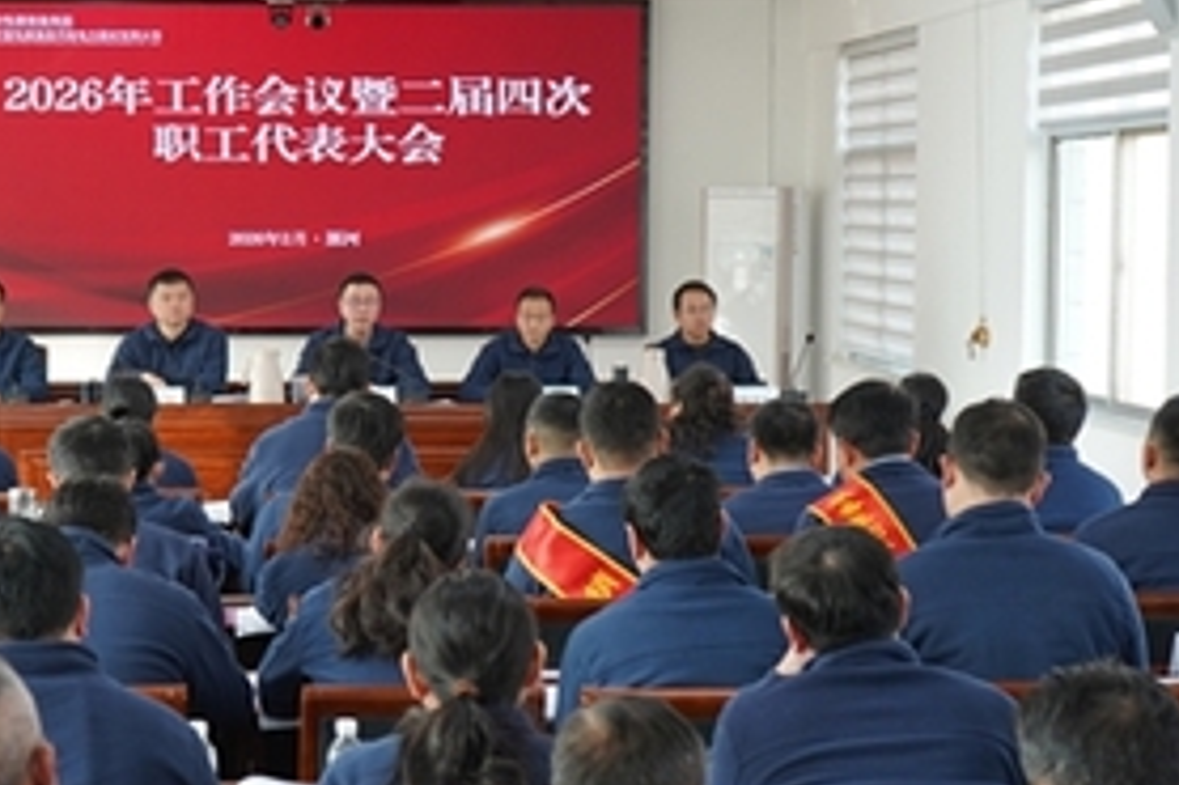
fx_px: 2651
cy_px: 454
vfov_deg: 16.8
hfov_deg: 24.9
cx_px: 341
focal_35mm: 81
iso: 250
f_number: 4.5
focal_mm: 41
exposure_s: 1/60
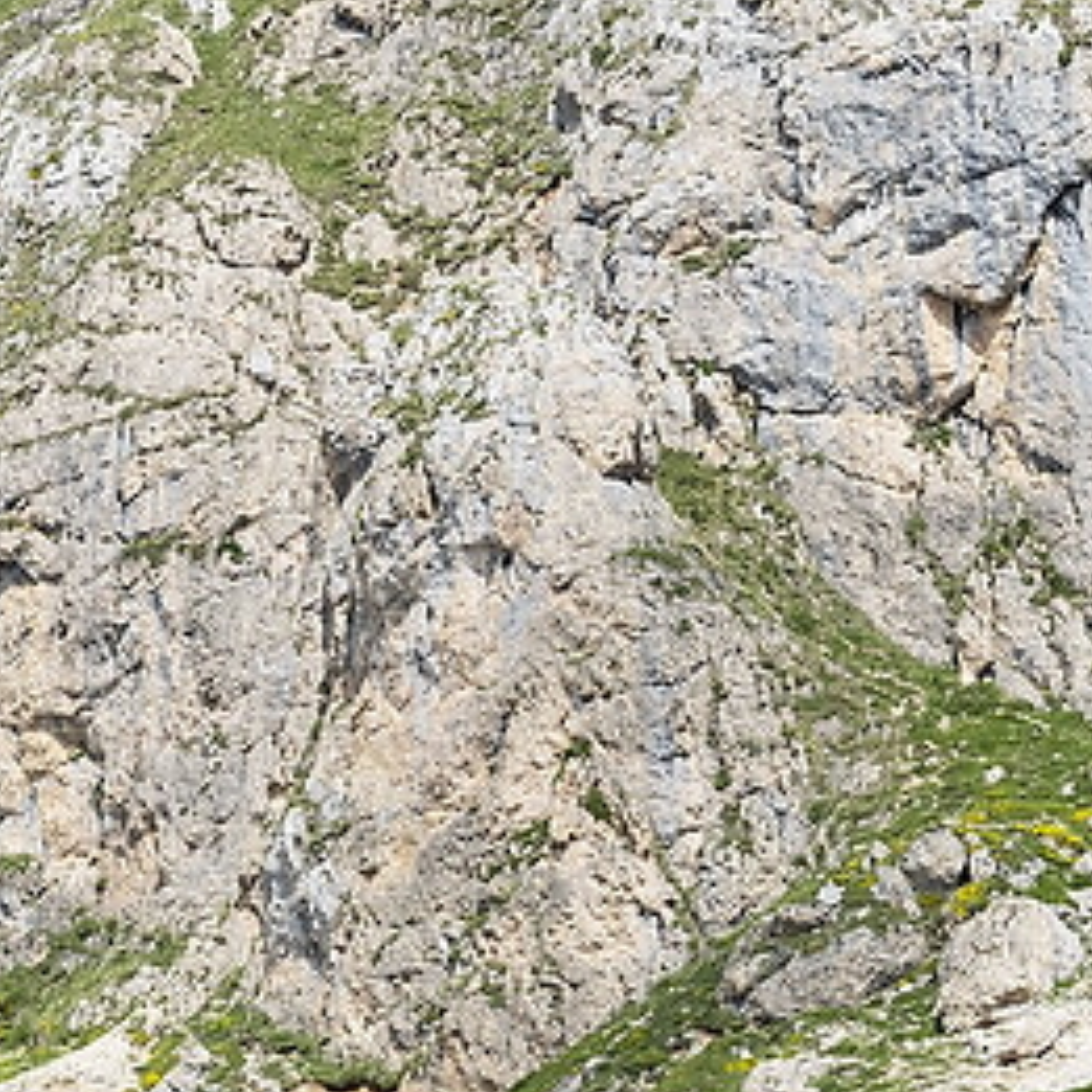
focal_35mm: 225
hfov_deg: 7.3
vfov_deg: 7.8
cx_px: -1552
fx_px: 8030
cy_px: 452
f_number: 11
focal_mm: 48
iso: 100
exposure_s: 1/250
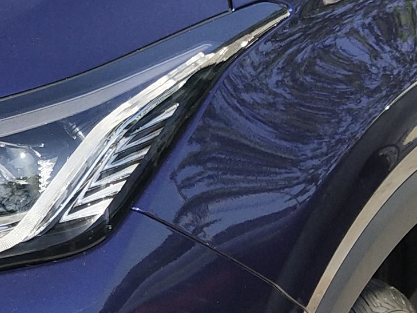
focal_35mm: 166
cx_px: -118
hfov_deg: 11.6
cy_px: 177
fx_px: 2000
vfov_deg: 8.9
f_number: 1.8
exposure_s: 1/2305
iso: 115
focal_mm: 3.95
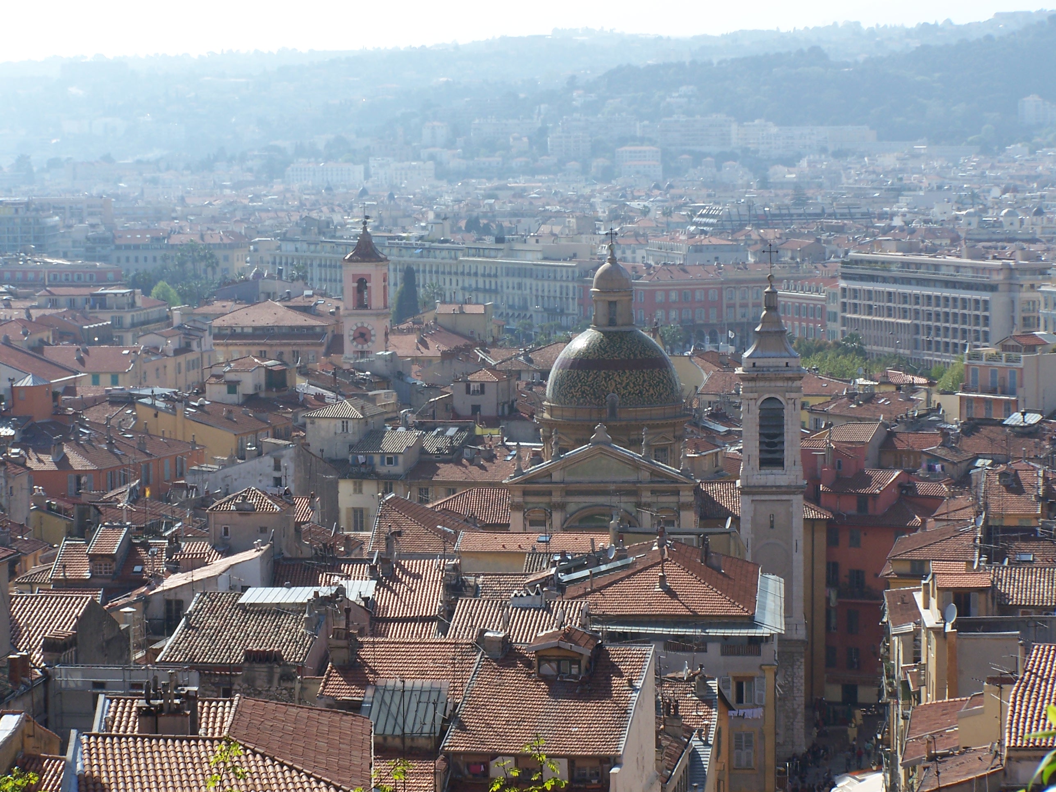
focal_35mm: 117
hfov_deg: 16.8
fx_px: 3569
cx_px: 528
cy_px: 396
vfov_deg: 12.7
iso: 80
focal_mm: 19.4
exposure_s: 1/640
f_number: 4.5
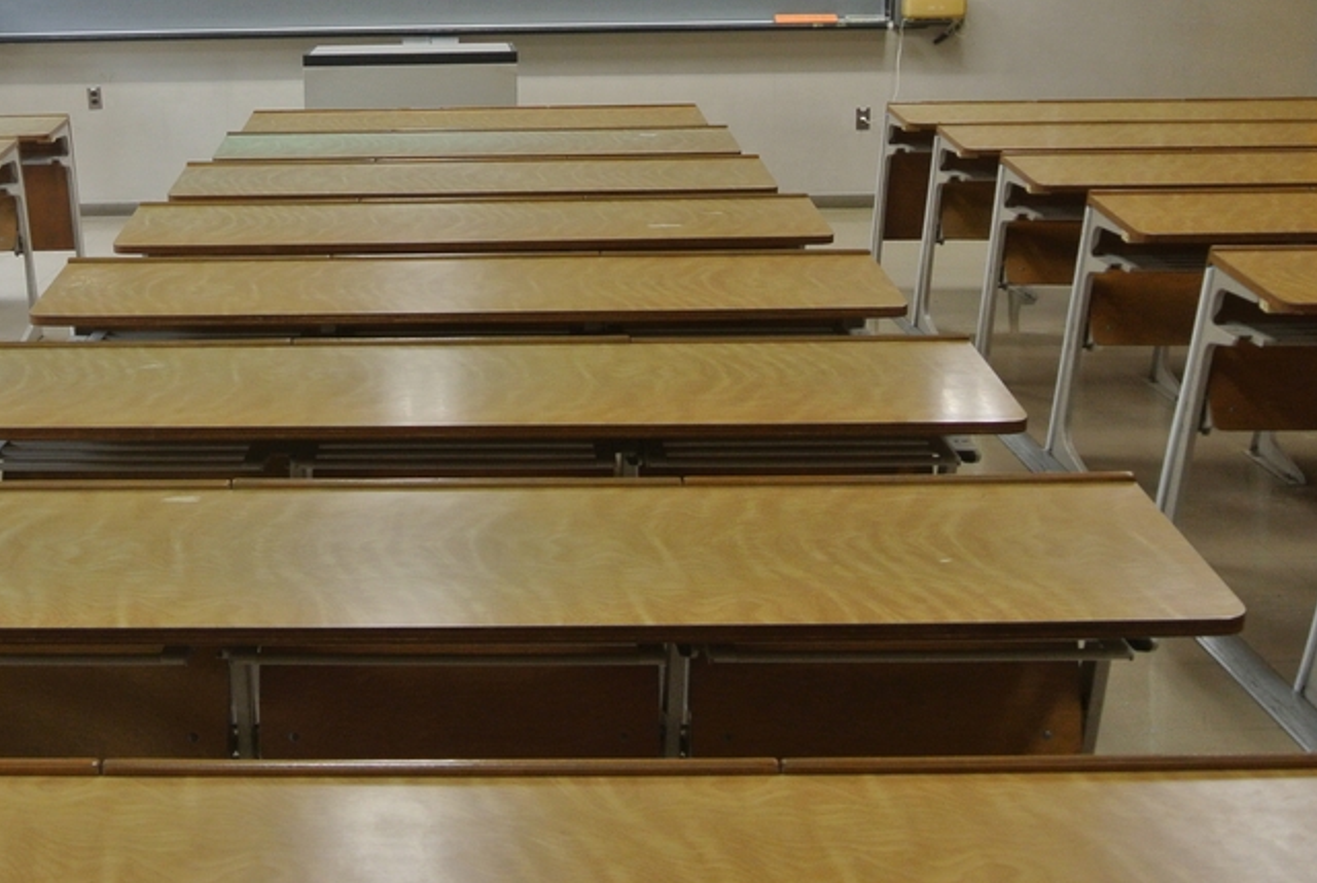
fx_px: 1795
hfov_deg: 39.6
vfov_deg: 27.6
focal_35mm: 49
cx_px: 389
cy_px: 362
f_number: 3.5
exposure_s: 1/60
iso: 400
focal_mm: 10
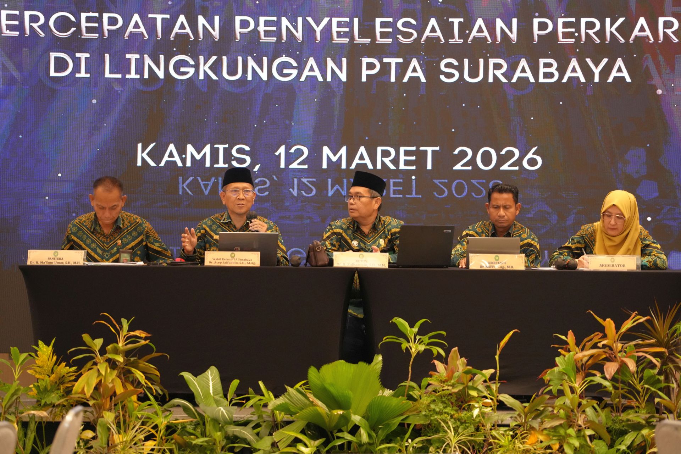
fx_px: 2837
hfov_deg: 13.7
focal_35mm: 150
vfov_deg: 9.1
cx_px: 340
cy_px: 227
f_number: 4
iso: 6400
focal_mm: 150
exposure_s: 1/160
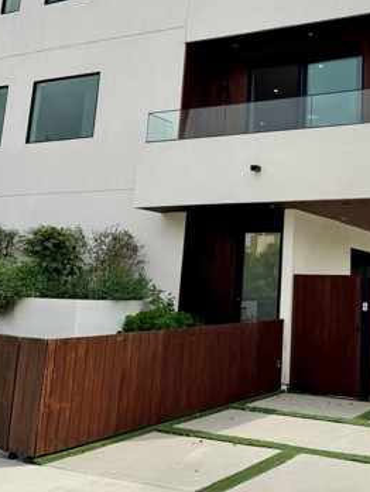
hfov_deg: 31.6
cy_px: 154
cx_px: 319
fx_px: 627
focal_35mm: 44
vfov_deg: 42.2
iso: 80
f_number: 1.78
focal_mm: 6.76
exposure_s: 1/9009
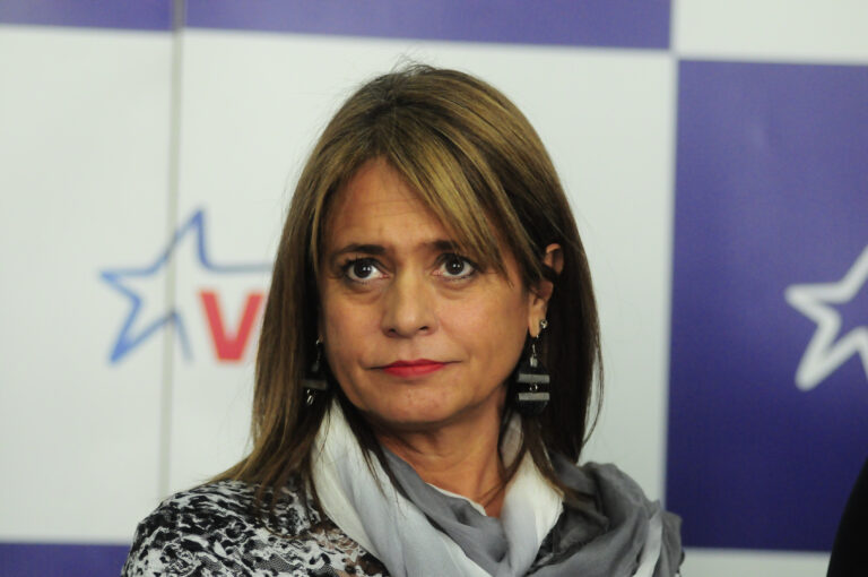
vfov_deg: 7.3
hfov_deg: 11.0
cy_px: 288
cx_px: 434
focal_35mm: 188
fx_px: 4515
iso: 1600
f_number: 2.8
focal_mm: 125
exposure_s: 1/200
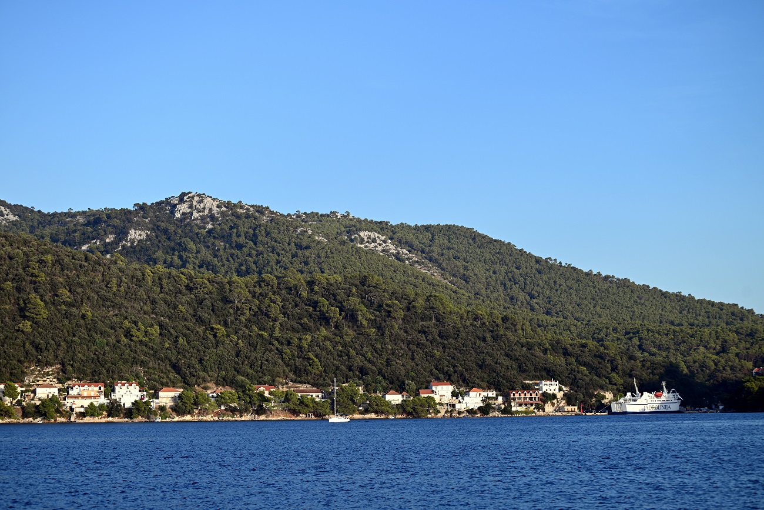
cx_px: 382
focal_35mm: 90
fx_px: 1910
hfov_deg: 22.6
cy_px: 255
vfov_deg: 15.2
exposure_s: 1/500
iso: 140
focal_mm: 90
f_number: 5.6
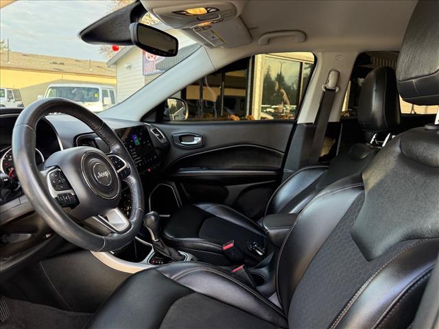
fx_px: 304
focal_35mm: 24
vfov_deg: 56.8
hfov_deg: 71.6
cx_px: 220
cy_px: 164
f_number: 1.78
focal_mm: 6.76
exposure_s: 1/203
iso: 200
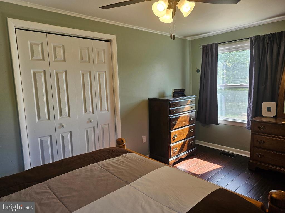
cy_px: 106
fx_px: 189
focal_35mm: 23
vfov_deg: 58.9
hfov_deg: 73.9
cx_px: 142
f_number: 1.7
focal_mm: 6.3
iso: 64
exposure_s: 1/120
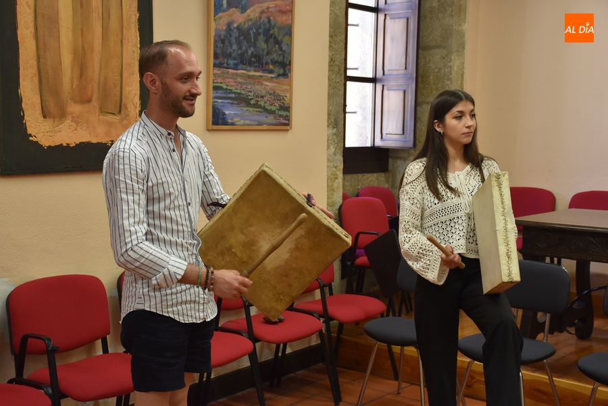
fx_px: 888
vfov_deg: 25.8
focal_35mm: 52
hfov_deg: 37.8
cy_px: 203
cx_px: 304
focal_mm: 35
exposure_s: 1/60
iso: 500
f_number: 4.2
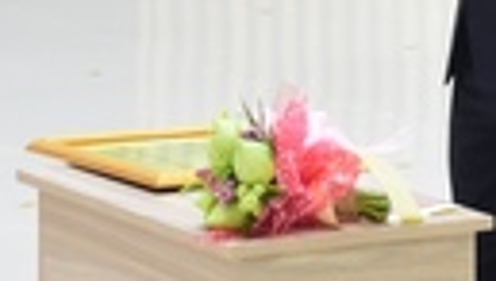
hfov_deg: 6.1
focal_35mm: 348
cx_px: 654
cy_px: -381
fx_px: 4584
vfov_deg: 3.5
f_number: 4.5
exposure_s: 1/40
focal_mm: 66
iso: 1000
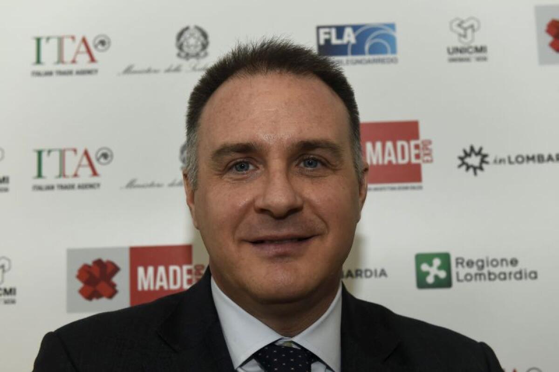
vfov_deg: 23.3
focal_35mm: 58
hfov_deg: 34.5
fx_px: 900
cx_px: 280
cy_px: 186
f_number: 5.6
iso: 2500
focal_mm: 58
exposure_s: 1/125
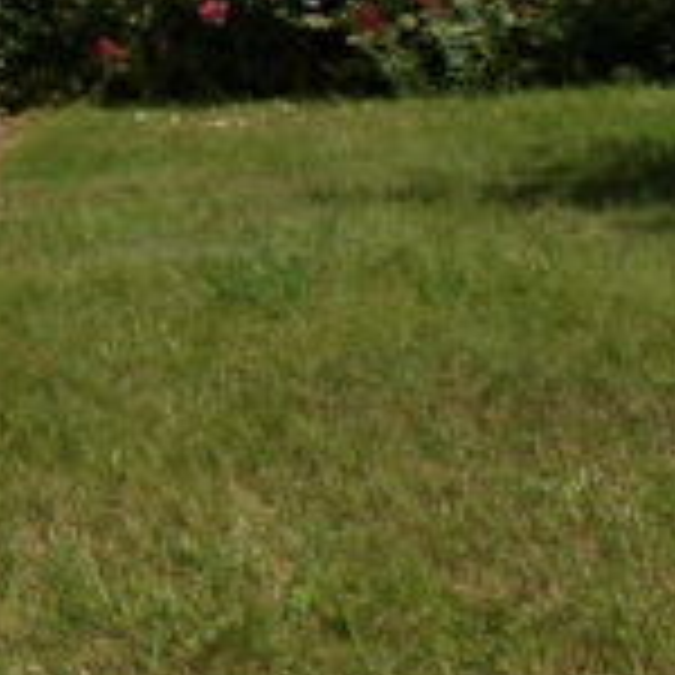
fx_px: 2184
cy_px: -313
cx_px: -886
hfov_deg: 13.5
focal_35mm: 99
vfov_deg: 16.2
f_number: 6.2
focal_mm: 4.3
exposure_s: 1/524
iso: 100
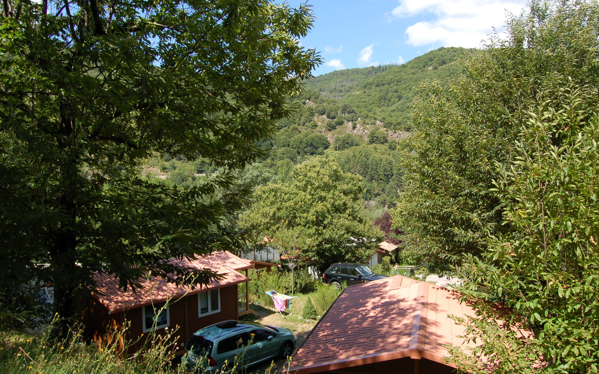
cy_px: 184
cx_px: 303
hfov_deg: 66.5
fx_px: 457
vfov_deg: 44.5
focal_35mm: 28
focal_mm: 18
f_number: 8
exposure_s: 1/250
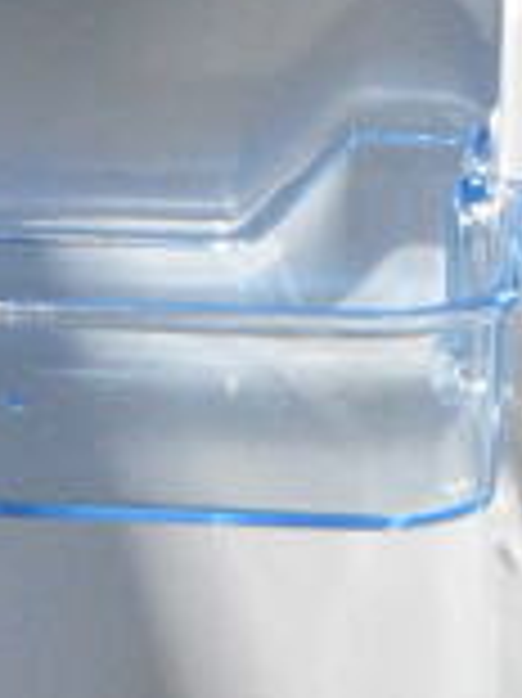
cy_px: 912
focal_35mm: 170
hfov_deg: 8.7
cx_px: 531
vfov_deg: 11.3
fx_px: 3423
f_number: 6.3
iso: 6400
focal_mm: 20
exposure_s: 1/160
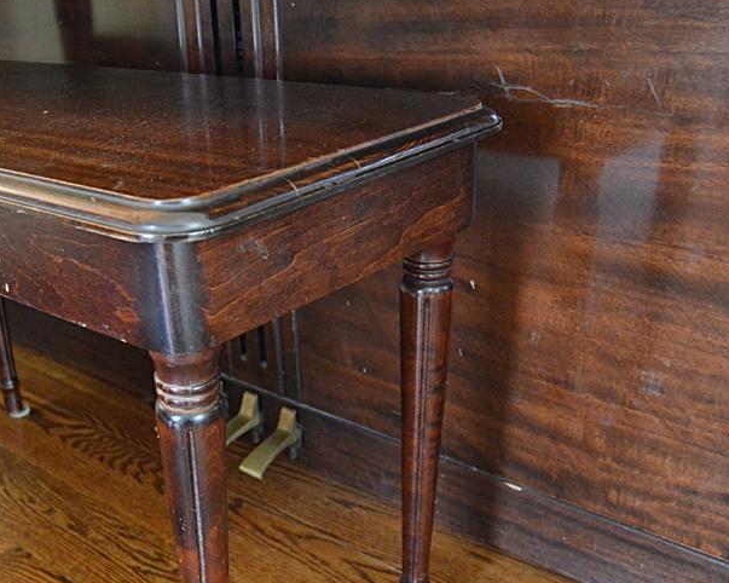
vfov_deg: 35.5
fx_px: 906
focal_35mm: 42
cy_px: 356
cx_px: 253
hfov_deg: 43.3
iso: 3200
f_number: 3.5
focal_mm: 18
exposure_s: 1/50
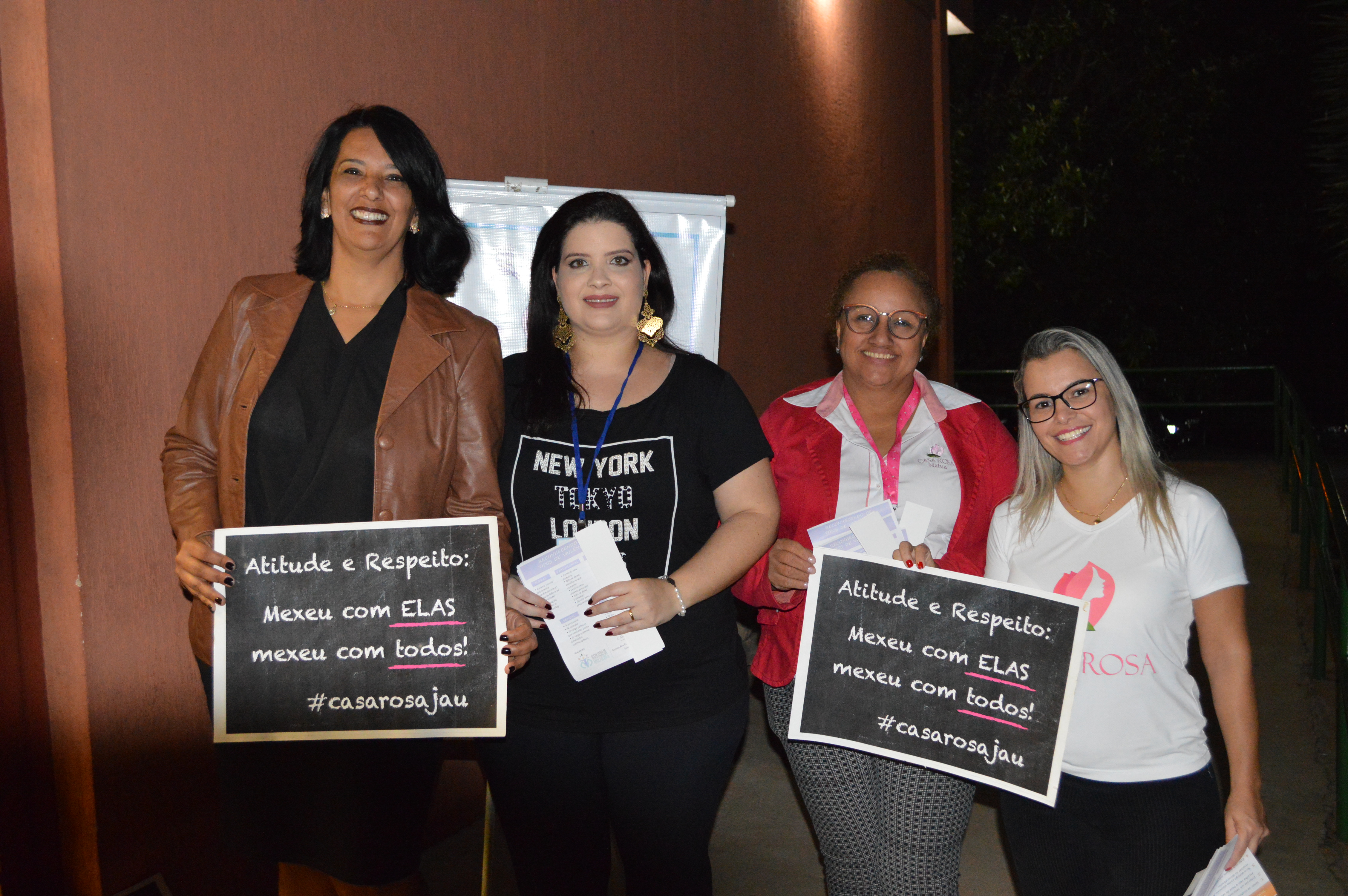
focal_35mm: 39
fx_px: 1459
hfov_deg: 49.6
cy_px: 448
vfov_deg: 34.1
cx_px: 674
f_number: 4.2
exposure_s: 1/60
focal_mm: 26
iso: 3200
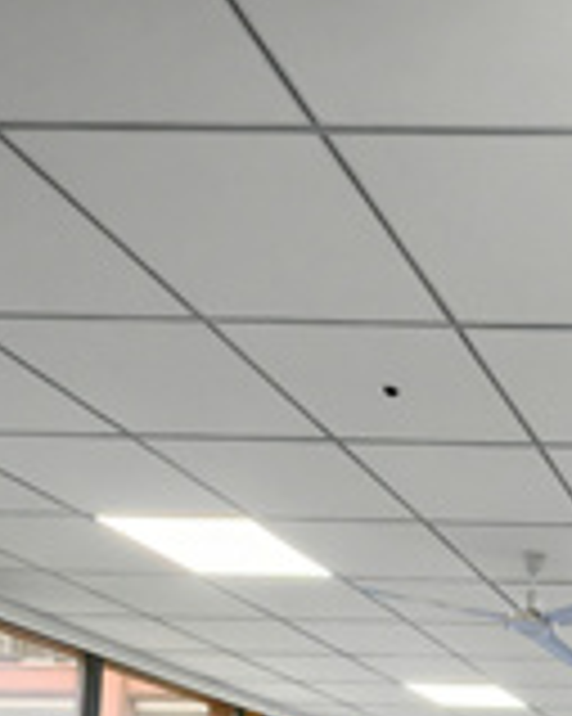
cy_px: 860
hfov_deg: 24.3
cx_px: 865
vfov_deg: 32.2
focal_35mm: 48
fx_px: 1017
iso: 64
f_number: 2.2
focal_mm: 1.76
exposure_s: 1/100
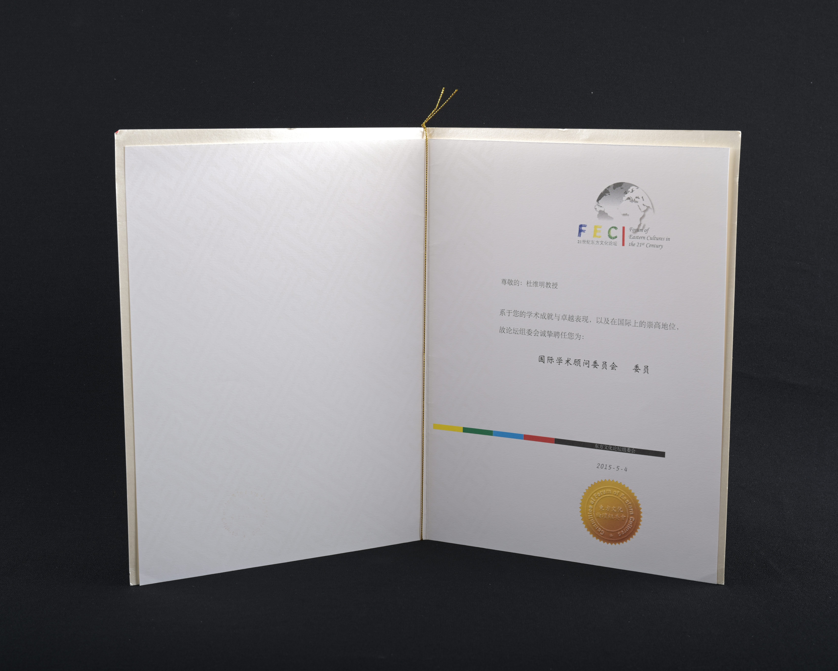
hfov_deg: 32.0
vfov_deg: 25.8
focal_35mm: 59
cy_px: 335
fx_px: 1463
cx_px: 429
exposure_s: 1/200
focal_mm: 52
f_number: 10
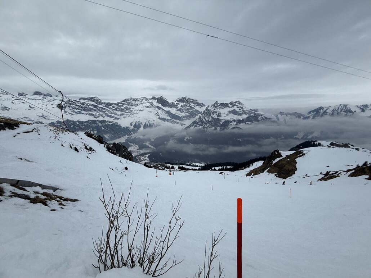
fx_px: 150
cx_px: 186
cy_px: 139
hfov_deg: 102.0
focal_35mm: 14
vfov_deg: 85.7
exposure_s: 1/1656
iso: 50
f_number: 2.2
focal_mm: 2.22
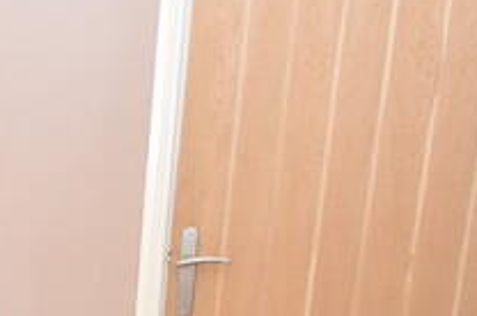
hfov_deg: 21.7
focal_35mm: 74
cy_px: 441
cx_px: -282
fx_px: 979
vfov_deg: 17.0
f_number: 5
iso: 800
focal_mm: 10
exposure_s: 1/100
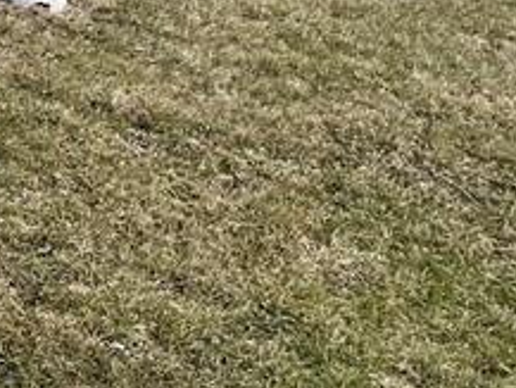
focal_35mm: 113
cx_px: -680
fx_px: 1685
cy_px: -481
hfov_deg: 13.4
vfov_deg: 11.3
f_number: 1.78
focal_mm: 6.86
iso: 80
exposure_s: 1/2252
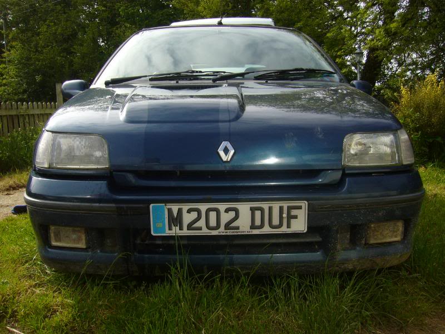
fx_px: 450
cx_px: 222
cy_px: 167
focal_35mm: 35
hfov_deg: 52.6
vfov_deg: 40.7
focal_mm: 5.8
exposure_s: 1/400
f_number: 5.6
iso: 100
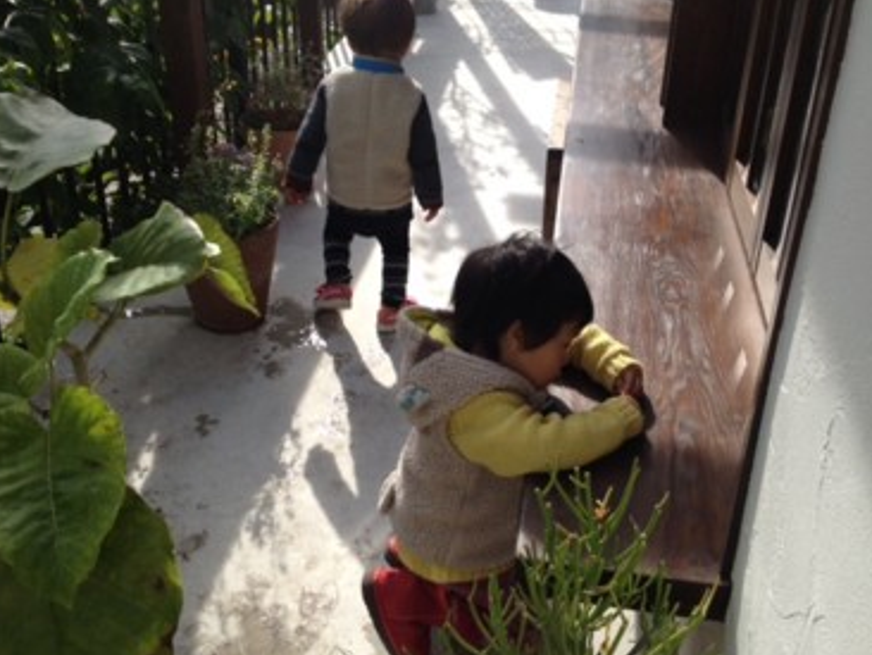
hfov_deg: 43.8
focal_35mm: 43
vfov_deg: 33.6
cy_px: 341
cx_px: 472
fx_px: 1084
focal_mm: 4.28
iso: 50
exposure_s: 1/673
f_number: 2.4
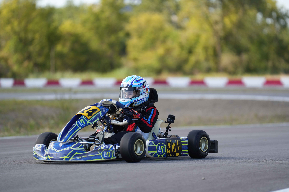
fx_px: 1605
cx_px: 144
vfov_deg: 6.9
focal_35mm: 200
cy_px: 96
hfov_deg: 10.3
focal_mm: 200
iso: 200
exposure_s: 1/1250
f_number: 2.8
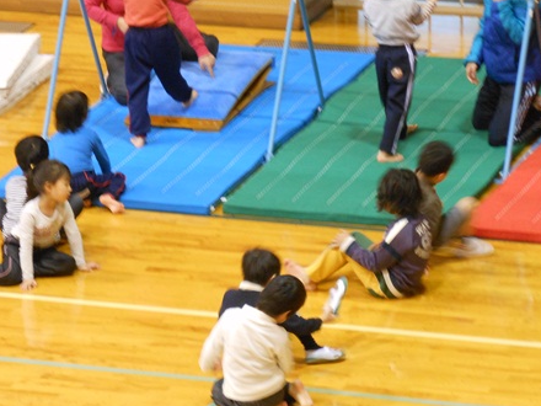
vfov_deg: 6.1
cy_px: 133
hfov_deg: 8.1
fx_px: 3798
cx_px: 245
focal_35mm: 243
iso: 400
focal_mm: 29.8
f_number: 5.4
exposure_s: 1/10
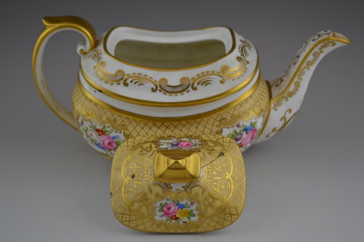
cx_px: 182
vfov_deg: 20.6
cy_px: 121
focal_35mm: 66
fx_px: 667
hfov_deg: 30.5
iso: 400
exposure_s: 1/80
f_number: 5.3
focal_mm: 44
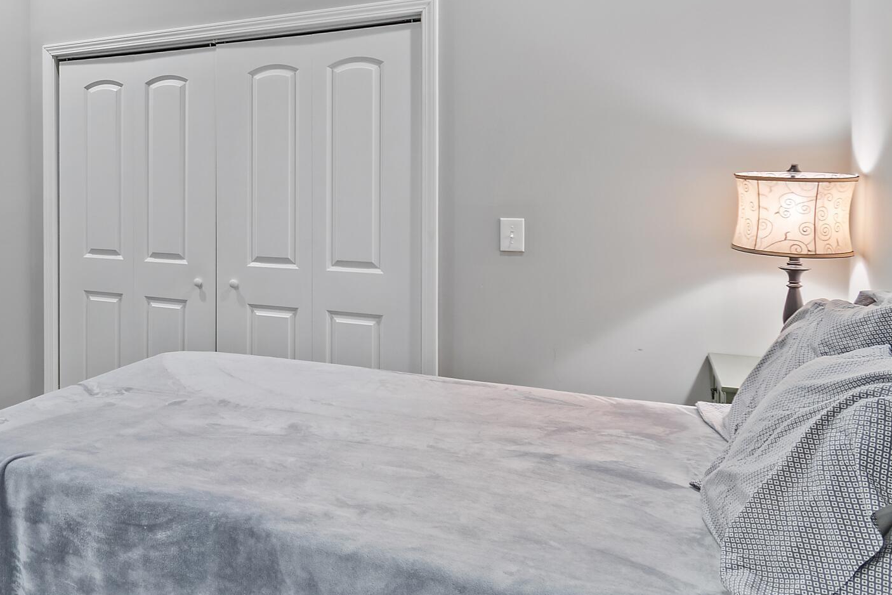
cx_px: 64
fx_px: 793
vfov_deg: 40.7
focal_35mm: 32
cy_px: 202
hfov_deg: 50.9
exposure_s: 2.5
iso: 100
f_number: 4.5
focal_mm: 10
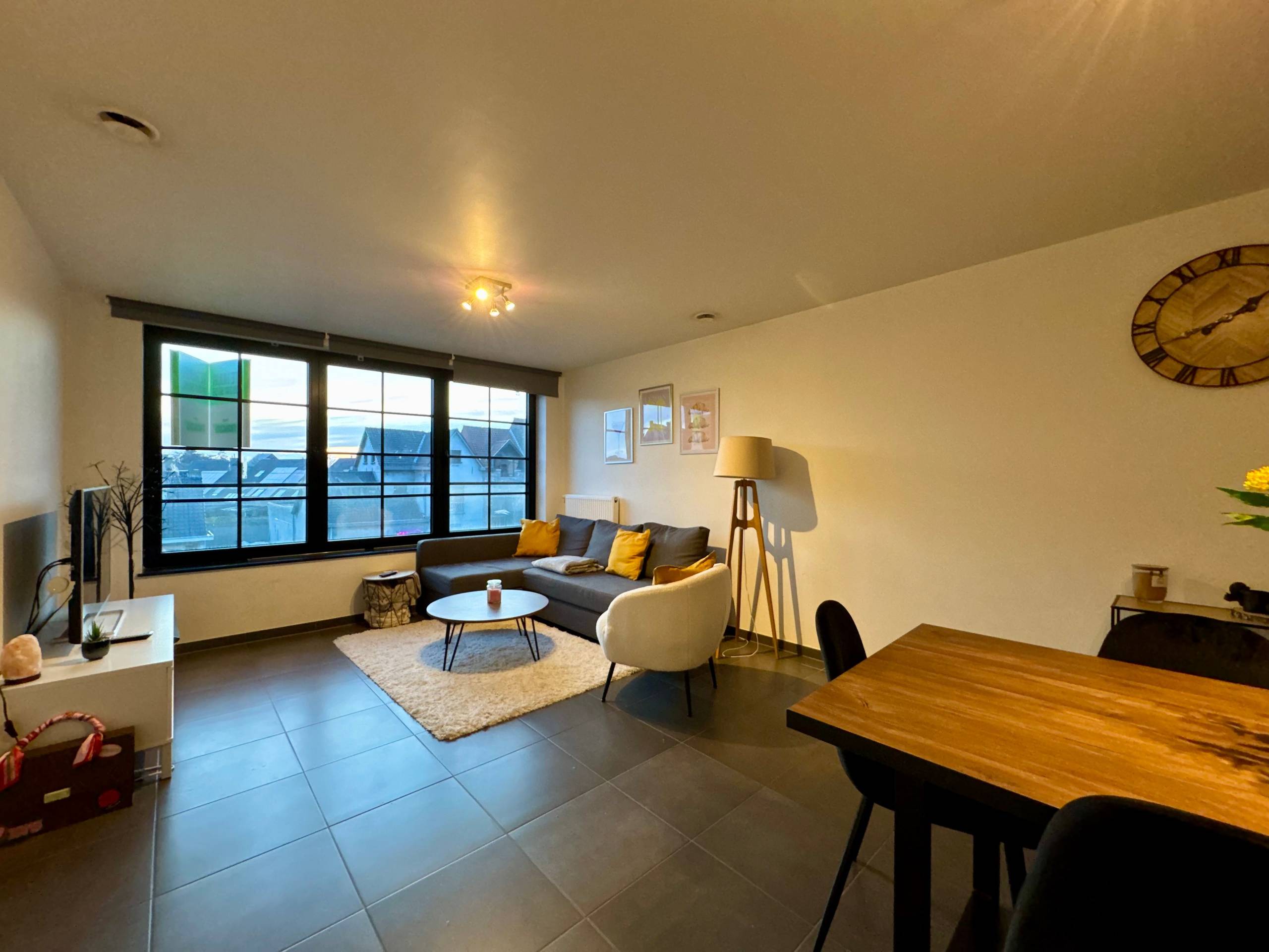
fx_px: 513
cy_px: 476
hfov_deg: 102.1
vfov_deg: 85.7
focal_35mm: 14
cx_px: 634
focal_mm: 2.22
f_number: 2.2
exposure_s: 1/64
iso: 320
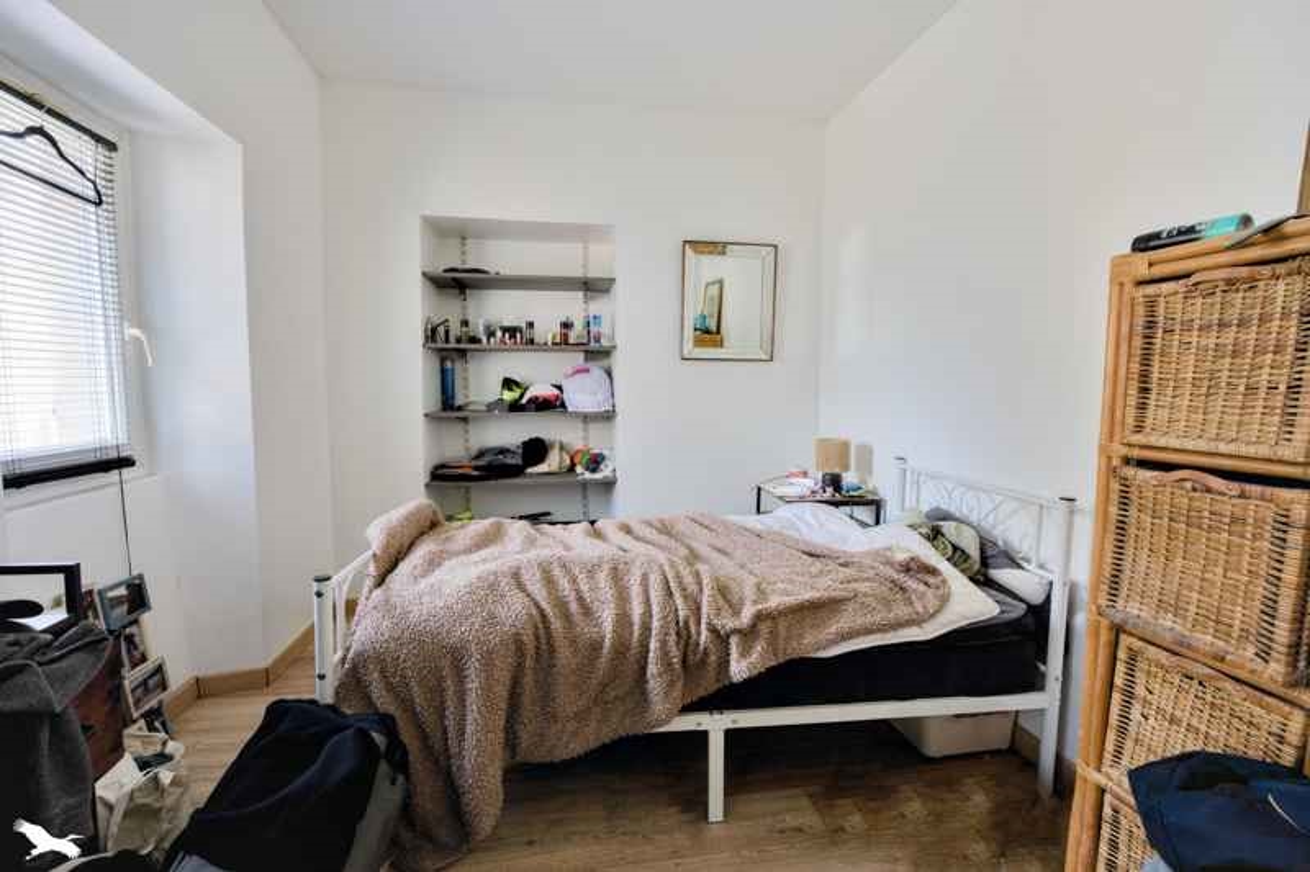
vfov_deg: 73.7
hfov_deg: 96.7
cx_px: 655
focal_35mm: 16
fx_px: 582
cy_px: 436
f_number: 8
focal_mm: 16
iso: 800
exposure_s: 1/6
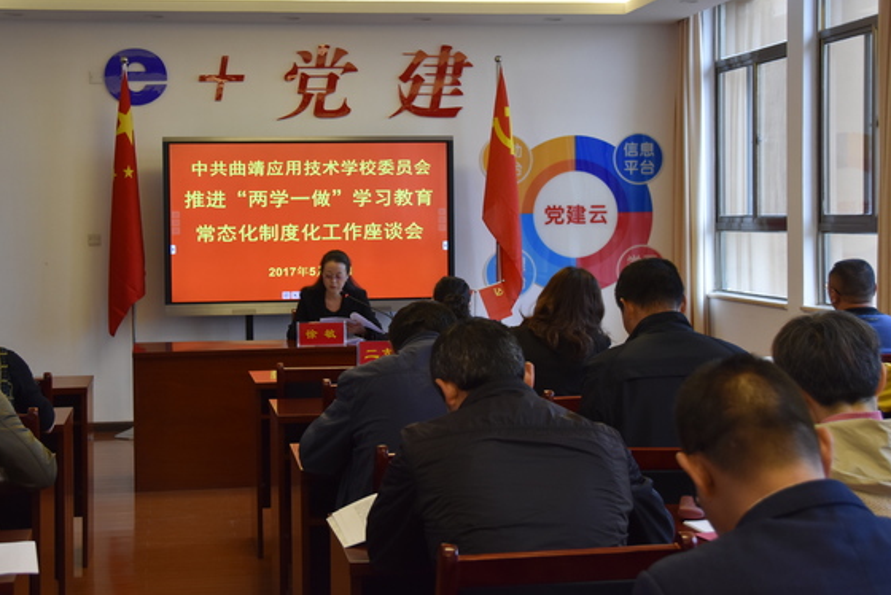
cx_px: 379
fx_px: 1486
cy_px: 246
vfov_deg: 22.6
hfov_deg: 33.3
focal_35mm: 60
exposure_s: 1/100
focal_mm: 32
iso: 800
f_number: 5
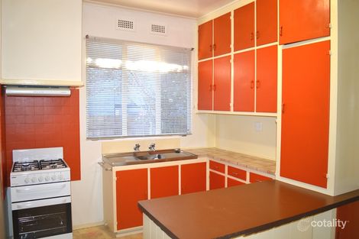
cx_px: 180
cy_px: 120
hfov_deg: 67.4
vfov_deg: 47.9
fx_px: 269
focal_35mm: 27
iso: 450
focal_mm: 18
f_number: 3.5
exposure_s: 1/60
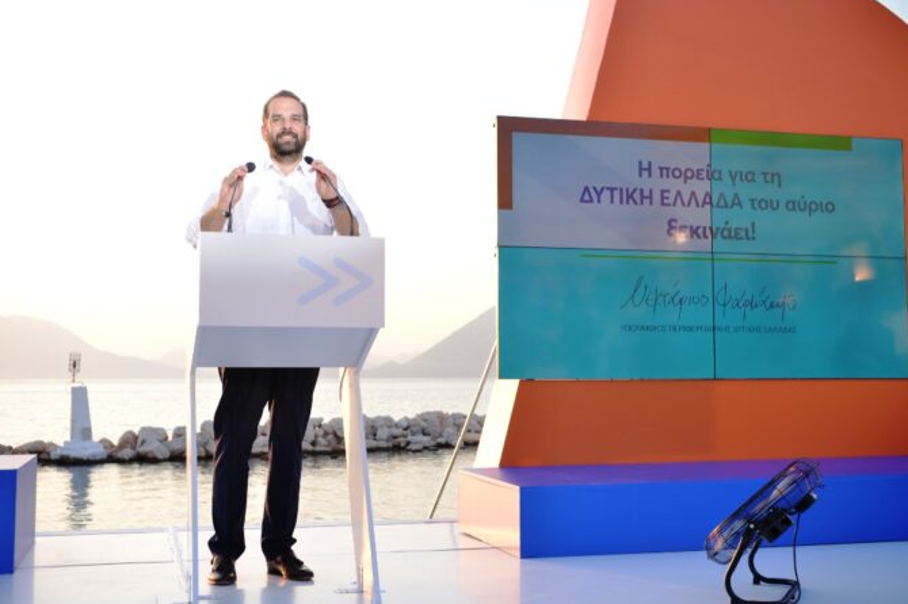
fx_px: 1160
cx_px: 463
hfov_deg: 42.8
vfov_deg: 29.2
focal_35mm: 46
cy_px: 304
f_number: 5
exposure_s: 1/160
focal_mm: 44
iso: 200
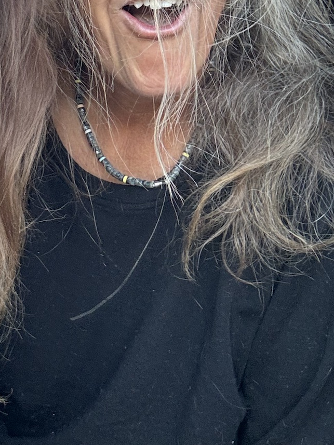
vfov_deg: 26.8
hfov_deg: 20.8
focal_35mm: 70
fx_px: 900
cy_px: 41
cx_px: 63
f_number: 1.9
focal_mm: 2.69
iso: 80
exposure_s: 1/81
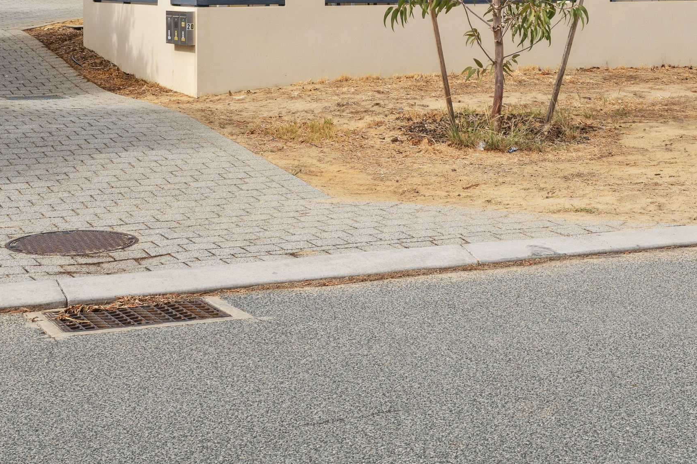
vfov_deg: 17.2
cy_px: -72
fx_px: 1475
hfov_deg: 26.3
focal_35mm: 76
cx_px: 514
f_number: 8
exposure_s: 1/640
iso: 200
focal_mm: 32.5
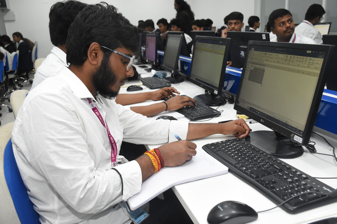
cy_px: 112
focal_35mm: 34
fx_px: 323
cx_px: 168
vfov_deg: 38.4
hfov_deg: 55.1
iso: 1600
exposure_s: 1/125
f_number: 5
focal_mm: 23
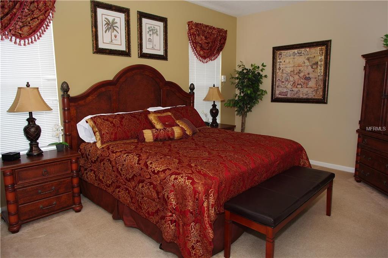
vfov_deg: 57.1
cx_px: 194
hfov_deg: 78.7
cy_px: 129
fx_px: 237
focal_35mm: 22
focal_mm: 15
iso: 400
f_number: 5.6
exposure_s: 1/50
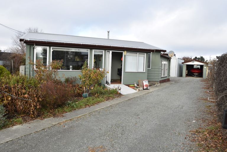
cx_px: 114
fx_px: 161
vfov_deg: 50.4
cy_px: 76
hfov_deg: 70.4
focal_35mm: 26
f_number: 8
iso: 220
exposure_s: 1/250
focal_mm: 17
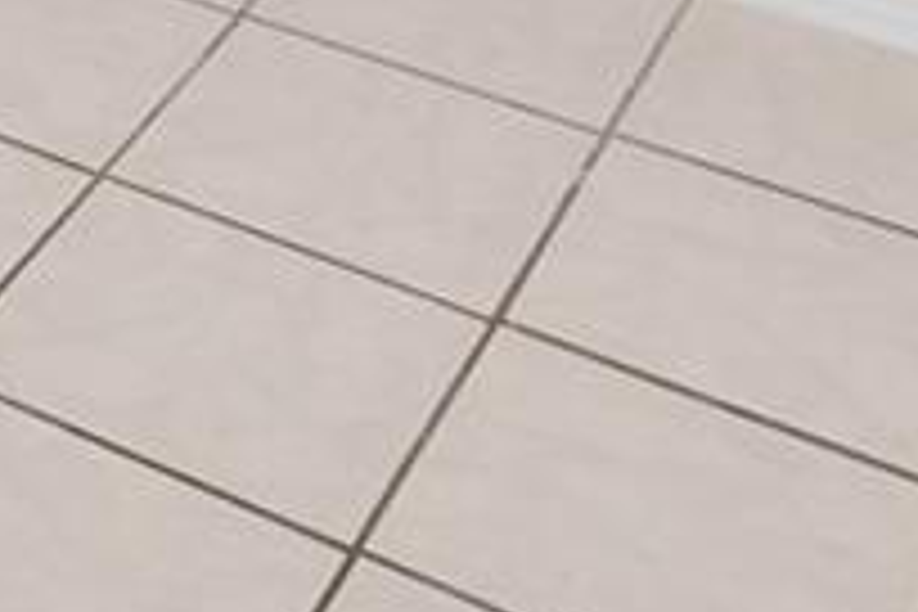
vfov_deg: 8.7
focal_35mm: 110
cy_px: -1566
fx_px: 2805
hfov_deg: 16.0
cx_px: -698
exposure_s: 1/13
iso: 400
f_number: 7.1
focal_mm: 14
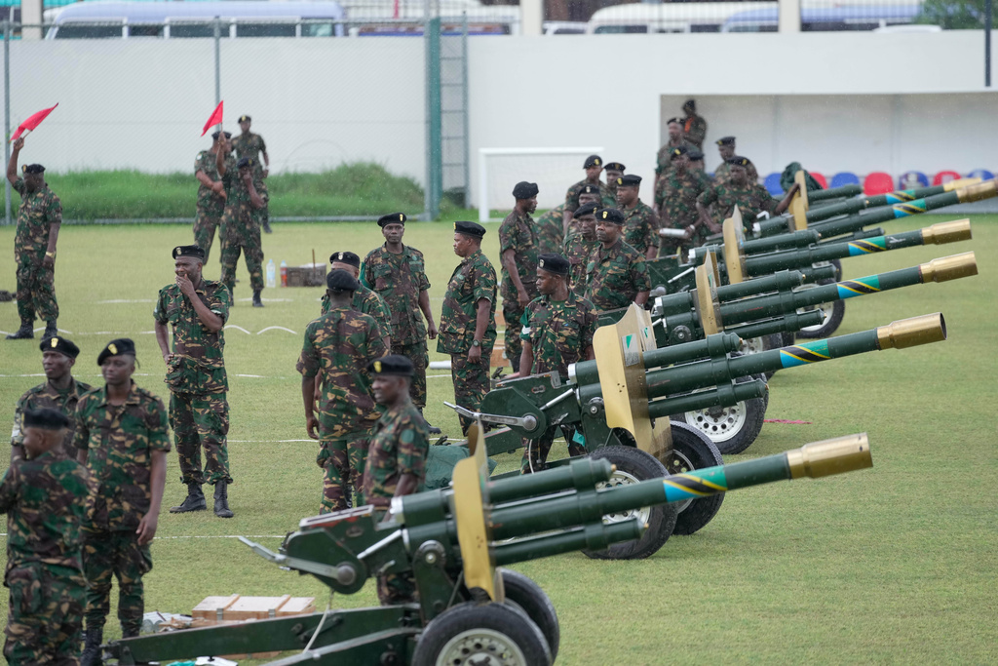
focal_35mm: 200
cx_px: 499
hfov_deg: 10.3
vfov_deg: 6.9
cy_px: 333
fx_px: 5545
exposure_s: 1/1600
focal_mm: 200
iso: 640
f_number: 3.2
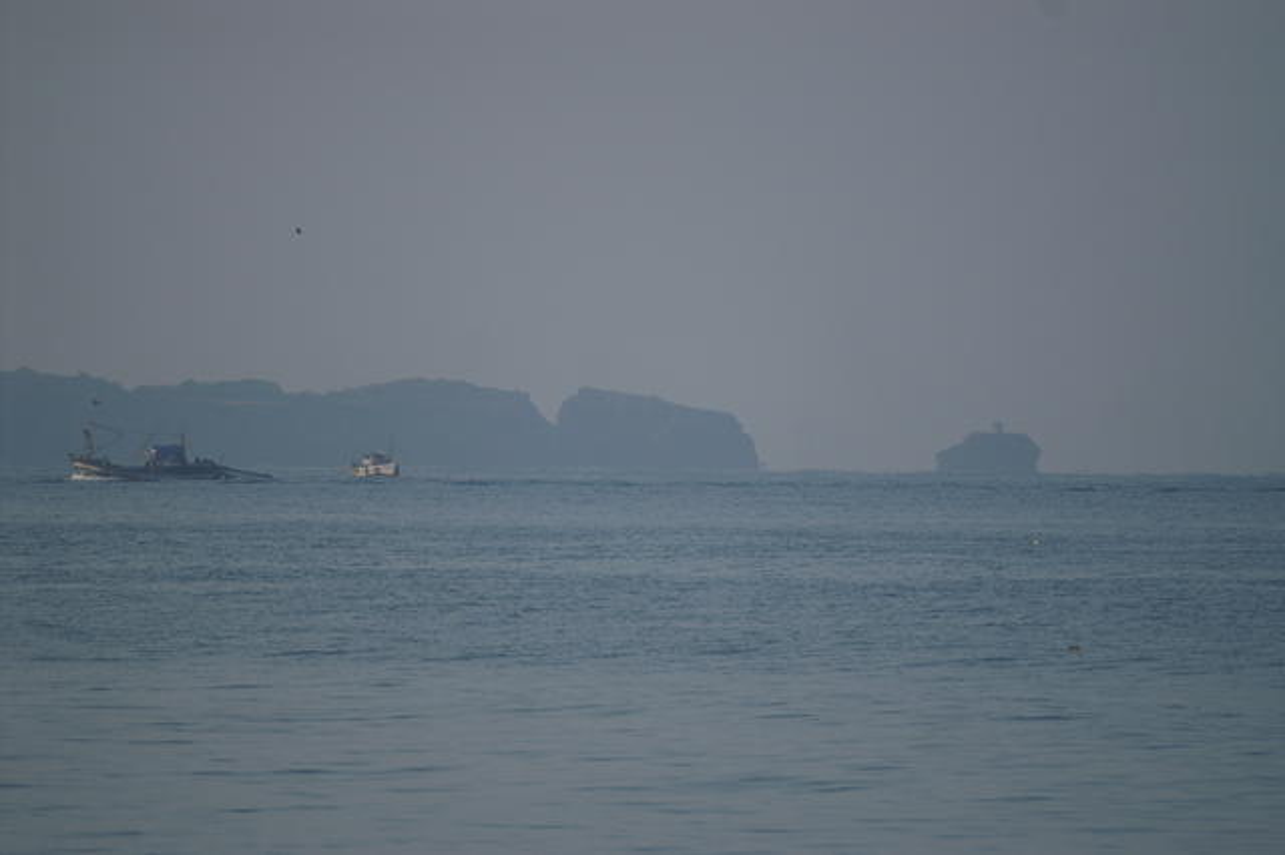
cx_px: 642
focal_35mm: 450
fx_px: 16054
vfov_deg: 3.1
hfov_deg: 4.6
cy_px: 428
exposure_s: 1/800
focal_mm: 300
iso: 200
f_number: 5.6
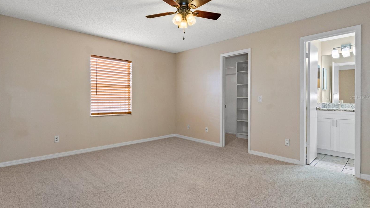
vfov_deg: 58.3
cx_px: 184
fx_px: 186
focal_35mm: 19
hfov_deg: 89.6
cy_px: 97
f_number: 8
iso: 320
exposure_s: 1
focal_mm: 12
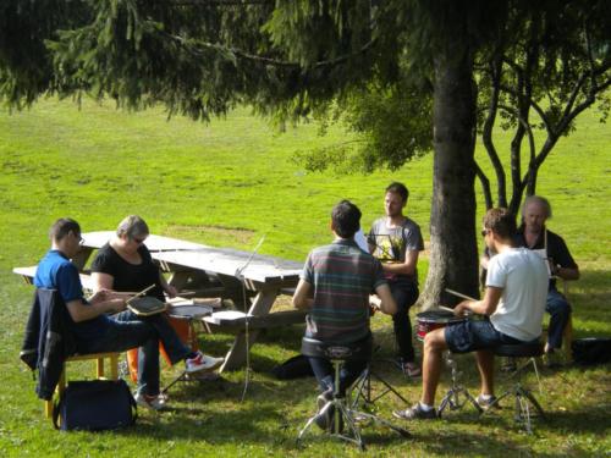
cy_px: 229
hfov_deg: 24.7
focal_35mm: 79
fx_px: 1394
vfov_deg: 18.7
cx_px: 306
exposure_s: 1/114
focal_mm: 14.3
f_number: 5.1
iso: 83
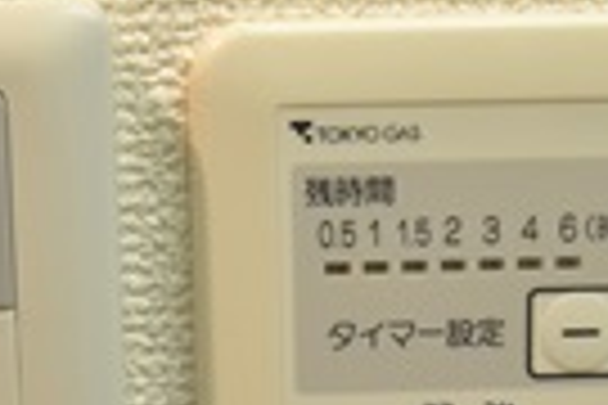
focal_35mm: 66
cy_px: 398
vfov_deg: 19.9
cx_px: 180
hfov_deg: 30.0
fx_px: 1123
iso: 3200
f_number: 5
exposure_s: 1/100
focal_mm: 15
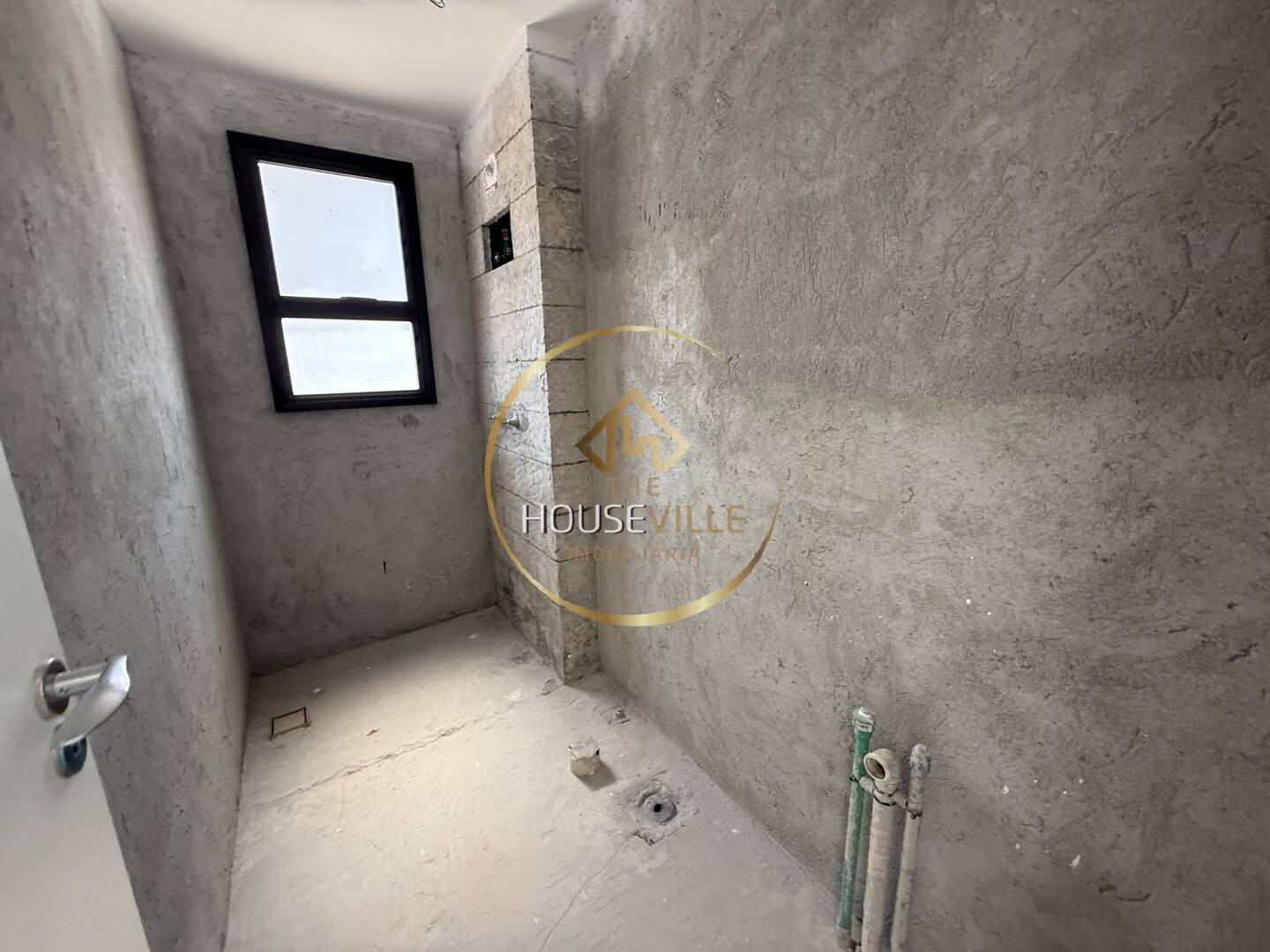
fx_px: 514
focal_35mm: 14
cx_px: 635
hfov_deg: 102.1
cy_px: 476
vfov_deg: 85.7
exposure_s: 1/91
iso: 320
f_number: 2.2
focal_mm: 2.22
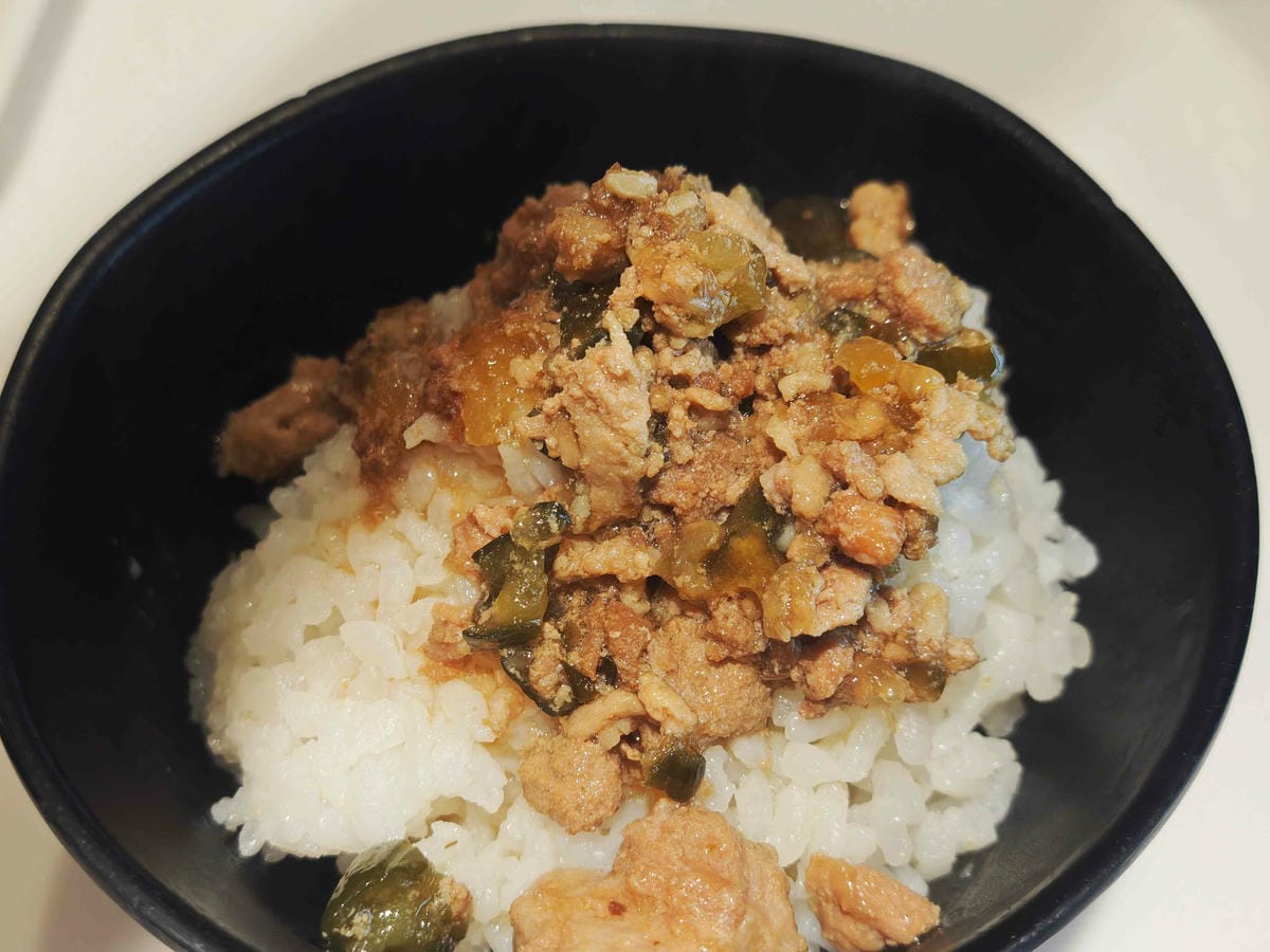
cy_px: 476
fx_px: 1688
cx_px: 635
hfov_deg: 41.2
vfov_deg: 31.5
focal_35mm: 46
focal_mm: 8.72
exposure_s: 1/120
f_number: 2.8
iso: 400
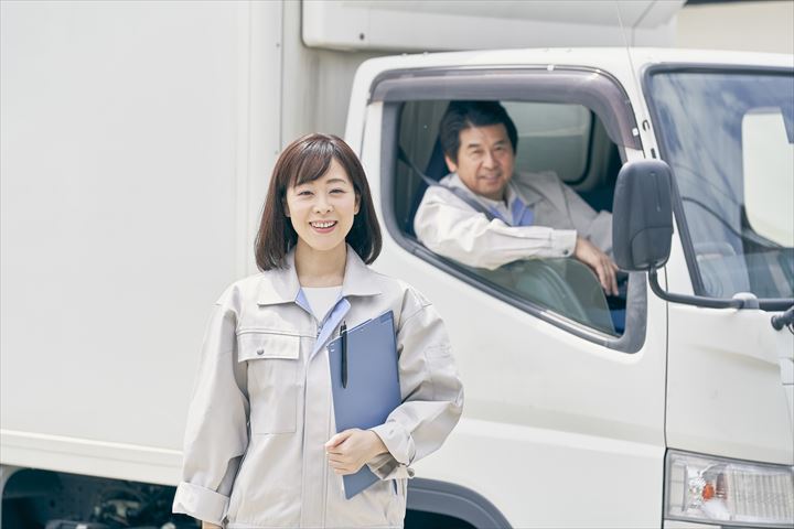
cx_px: 397
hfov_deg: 15.4
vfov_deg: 10.3
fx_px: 2933
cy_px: 264
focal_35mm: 133
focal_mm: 133
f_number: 4.5
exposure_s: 1/500
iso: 100
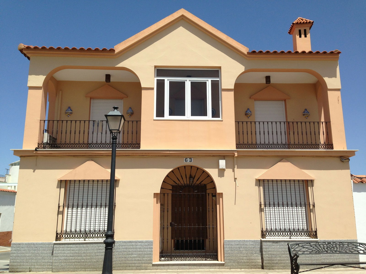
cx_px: 183
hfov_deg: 55.4
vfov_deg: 42.9
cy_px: 137
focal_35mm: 33
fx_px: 349
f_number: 2.4
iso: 50
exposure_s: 1/1869
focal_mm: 4.12
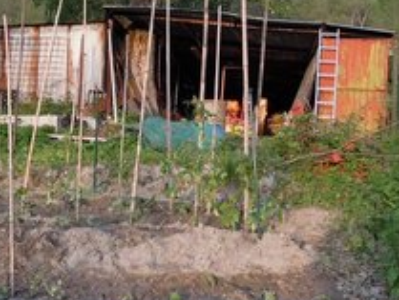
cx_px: 115
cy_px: 153
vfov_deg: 31.5
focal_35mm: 46
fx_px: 531
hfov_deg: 40.4
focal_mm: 4.3
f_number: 2.8
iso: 160
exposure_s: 1/160
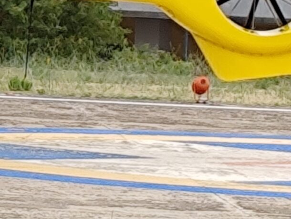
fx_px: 3776
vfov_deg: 3.3
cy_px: 15
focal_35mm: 449
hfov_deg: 4.4
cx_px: -160
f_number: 1.65
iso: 50
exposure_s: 1/536
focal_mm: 6.14
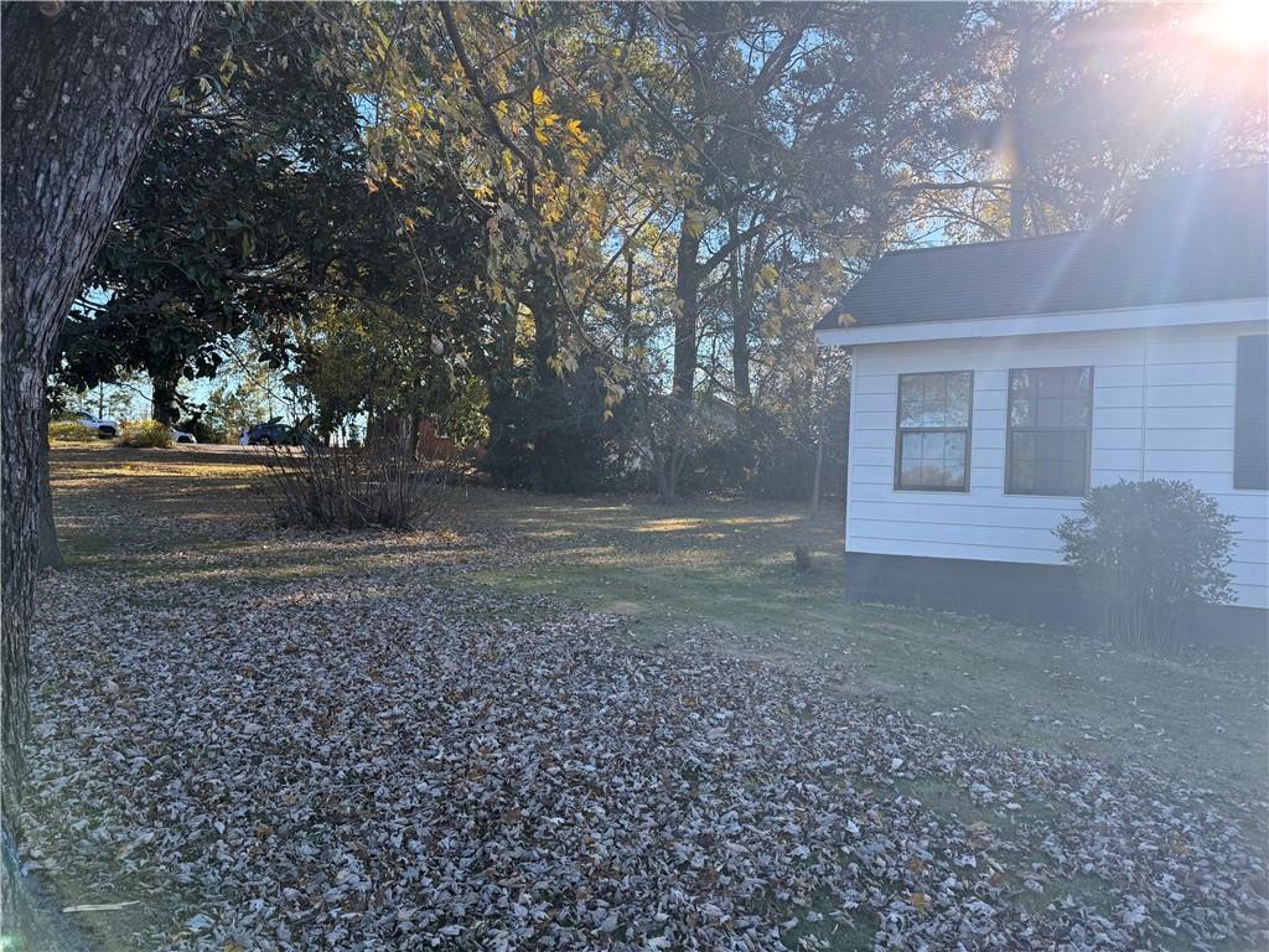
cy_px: 476
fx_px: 880
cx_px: 634
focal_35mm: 24
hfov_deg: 71.6
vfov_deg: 56.8
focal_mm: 6.76
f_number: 1.78
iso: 80
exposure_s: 1/1139
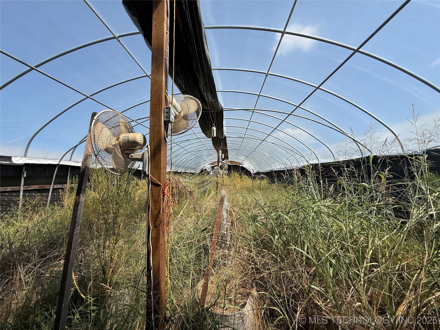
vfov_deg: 85.7
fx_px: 178
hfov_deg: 102.1
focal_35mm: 14
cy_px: 165
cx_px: 220
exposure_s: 1/1795
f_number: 2.2
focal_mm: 2.22
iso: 50
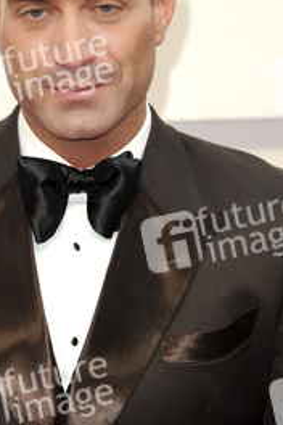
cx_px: 78
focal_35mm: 379
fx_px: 4469
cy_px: 155
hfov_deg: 3.6
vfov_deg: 5.4
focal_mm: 250
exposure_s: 1/250
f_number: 6.3
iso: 1000
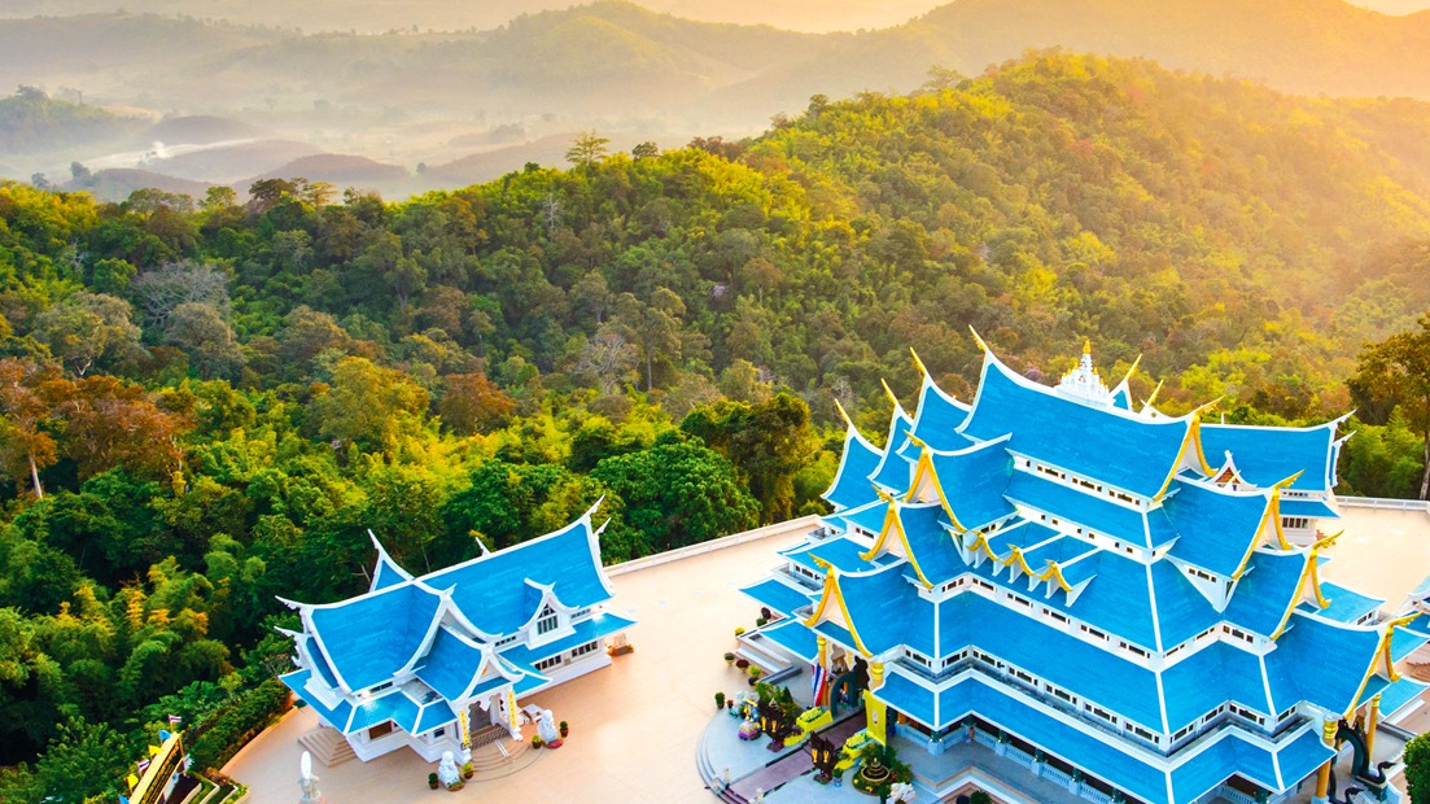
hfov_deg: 52.3
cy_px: 439
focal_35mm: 38
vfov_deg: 31.2
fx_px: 1441
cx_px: 891
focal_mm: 20
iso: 400
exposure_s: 1/250
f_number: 5.6
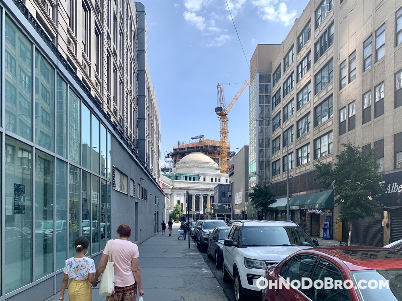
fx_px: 302
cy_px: 150
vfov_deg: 53.1
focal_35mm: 26
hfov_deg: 67.3
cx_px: 201
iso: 25
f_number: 1.8
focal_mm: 4.25
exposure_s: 1/1406
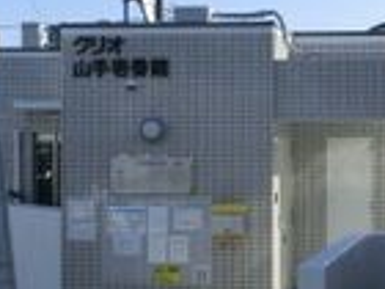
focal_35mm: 103
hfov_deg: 18.7
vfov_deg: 14.4
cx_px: 355
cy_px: 165
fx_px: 1146
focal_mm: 4.24
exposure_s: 1/200
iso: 80
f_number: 7.9
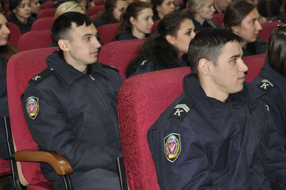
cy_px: 74
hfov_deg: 25.4
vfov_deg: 17.0
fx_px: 635
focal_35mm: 80
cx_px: 127
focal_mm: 38
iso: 800
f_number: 4.5
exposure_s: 1/60
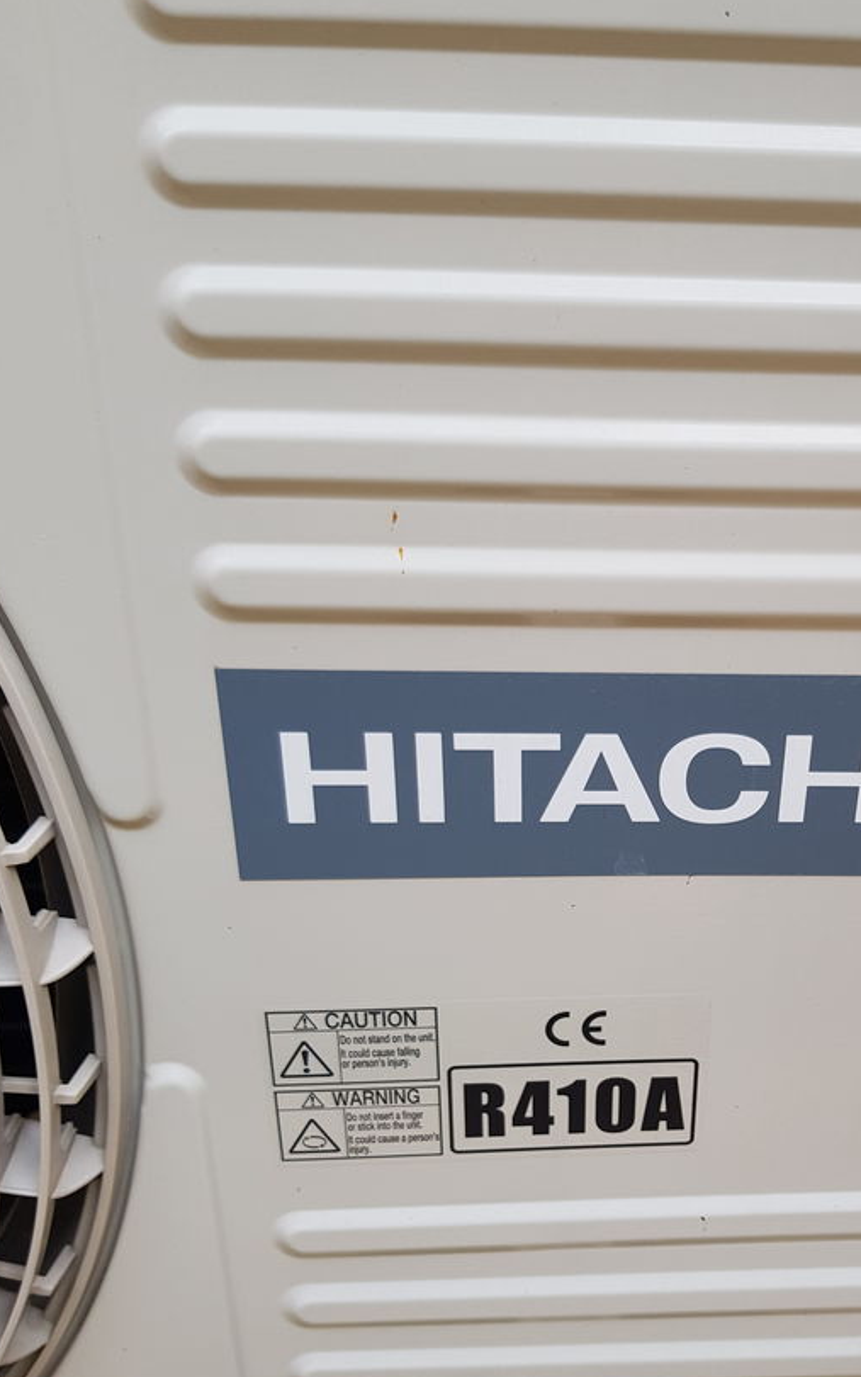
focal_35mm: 34
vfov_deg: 56.4
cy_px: 798
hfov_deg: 36.6
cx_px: 615
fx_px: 1276
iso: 40
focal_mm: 4.2
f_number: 1.7
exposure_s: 1/313
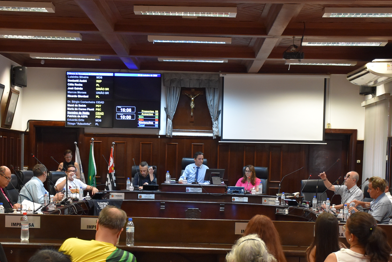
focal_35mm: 65
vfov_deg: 20.9
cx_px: 189
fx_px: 706
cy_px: 189
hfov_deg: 31.0
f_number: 4
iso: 1400
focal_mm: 27
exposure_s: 1/60
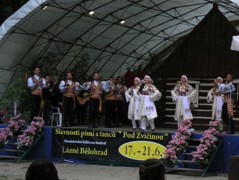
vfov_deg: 19.4
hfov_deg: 25.7
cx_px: 120
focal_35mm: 76
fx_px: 525
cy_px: 90
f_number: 4
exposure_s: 1/100
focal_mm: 12.6
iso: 80
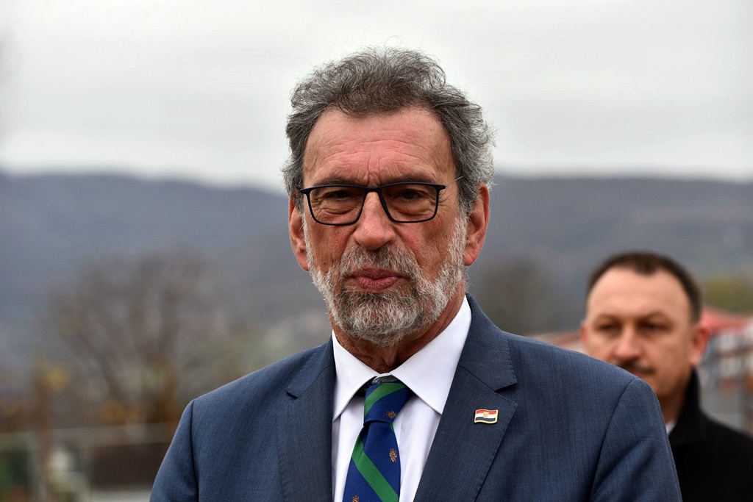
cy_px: 251
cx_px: 376
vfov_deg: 11.0
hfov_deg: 16.4
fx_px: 2615
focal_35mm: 125
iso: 180
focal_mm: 125
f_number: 5.6
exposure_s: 1/320
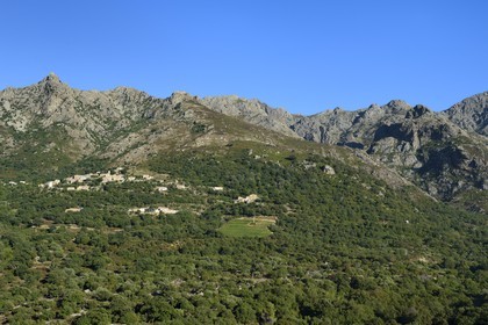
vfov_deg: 37.9
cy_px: 162
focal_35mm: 35
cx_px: 244
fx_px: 474
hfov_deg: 54.4
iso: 200
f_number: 7.1
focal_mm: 35
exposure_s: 1/640
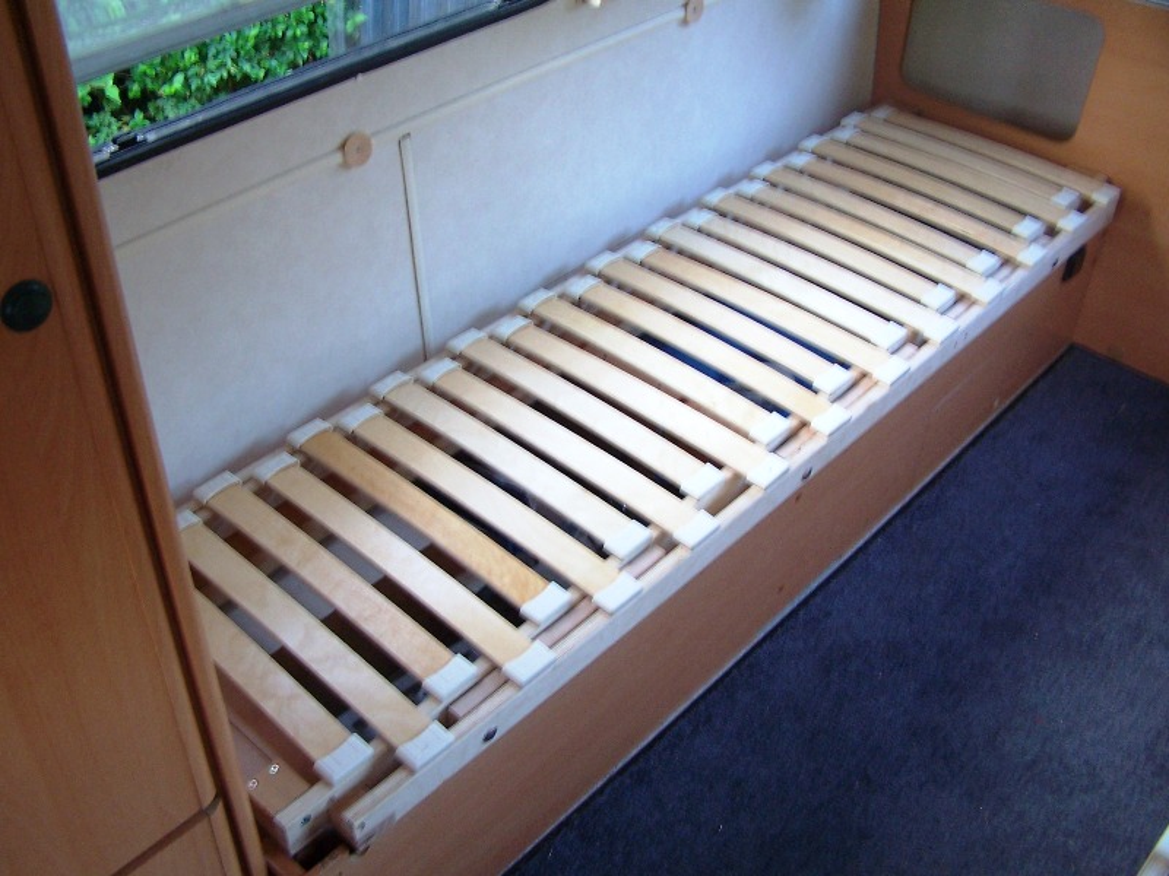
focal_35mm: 38
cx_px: 584
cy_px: 438
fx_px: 1283
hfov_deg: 49.0
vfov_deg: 37.7
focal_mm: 6.3
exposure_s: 1/8
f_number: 2.8
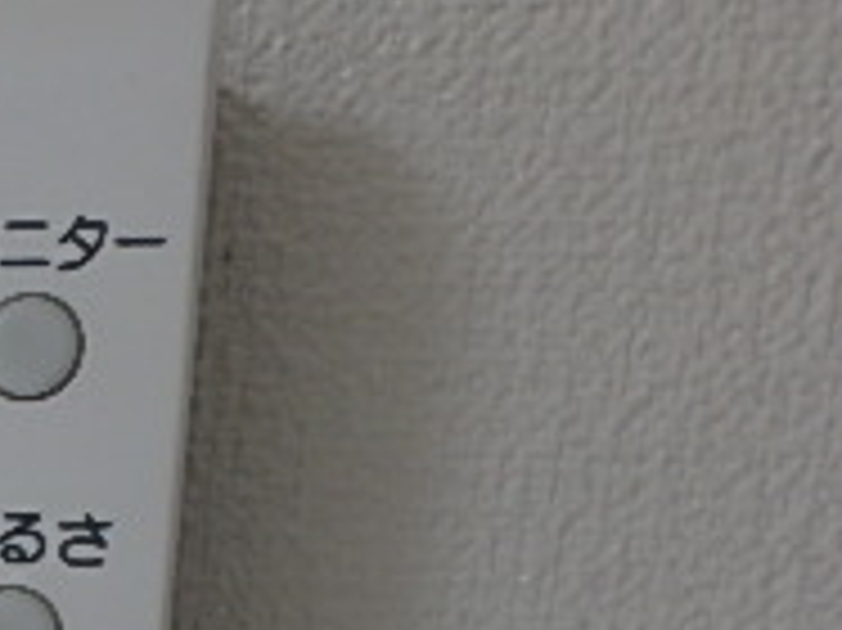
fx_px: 1750
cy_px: 864
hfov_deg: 21.8
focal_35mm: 72
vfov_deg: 18.7
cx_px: -468
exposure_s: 1/40
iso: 200
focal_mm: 3.7
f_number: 3.5
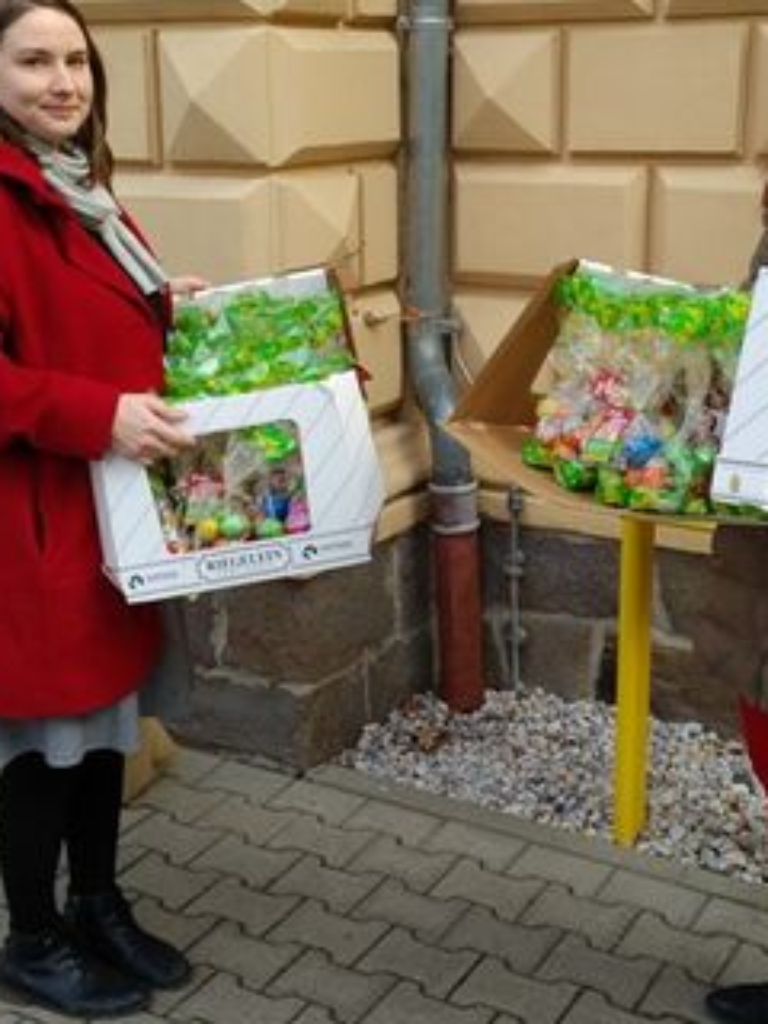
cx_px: 394
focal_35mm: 45
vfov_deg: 42.0
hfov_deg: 32.2
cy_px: 443
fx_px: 1331
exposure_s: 1/272
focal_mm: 4.75
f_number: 2.2
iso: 50
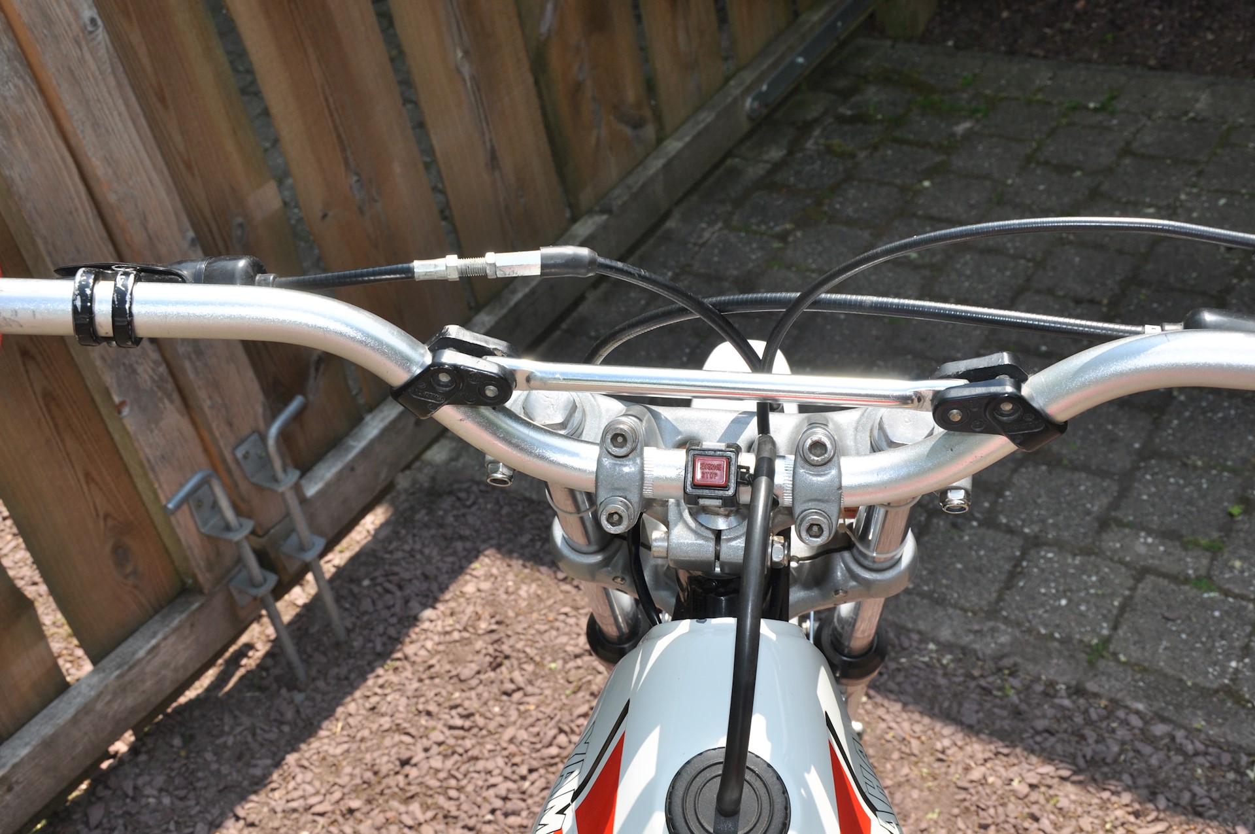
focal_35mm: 42
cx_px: 628
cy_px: 417
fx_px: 1462
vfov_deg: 31.8
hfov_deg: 46.5
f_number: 11
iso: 200
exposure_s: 1/200
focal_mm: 28
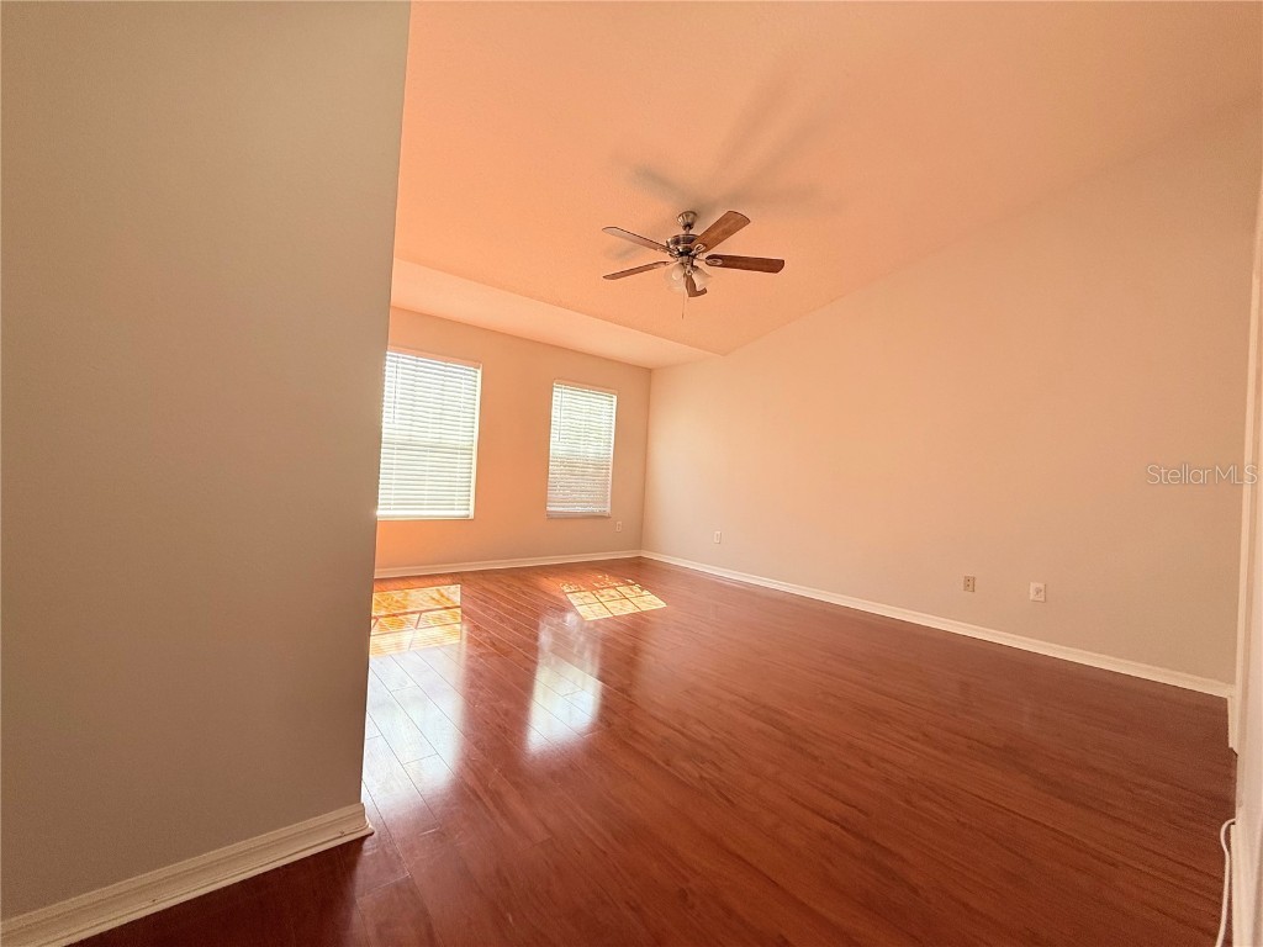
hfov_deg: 102.1
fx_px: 511
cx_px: 632
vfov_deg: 85.7
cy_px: 474
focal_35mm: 14
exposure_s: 1/124
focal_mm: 2.22
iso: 64
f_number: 2.2
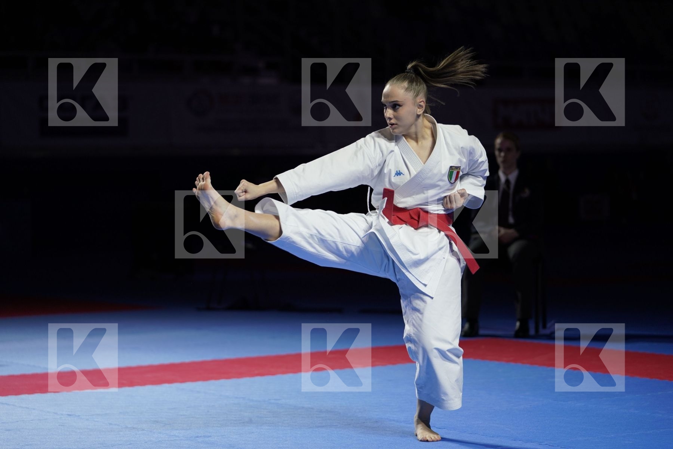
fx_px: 2038
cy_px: 224
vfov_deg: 12.6
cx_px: 336
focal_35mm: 109
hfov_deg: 18.8
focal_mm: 109
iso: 500
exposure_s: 1/500
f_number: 2.8
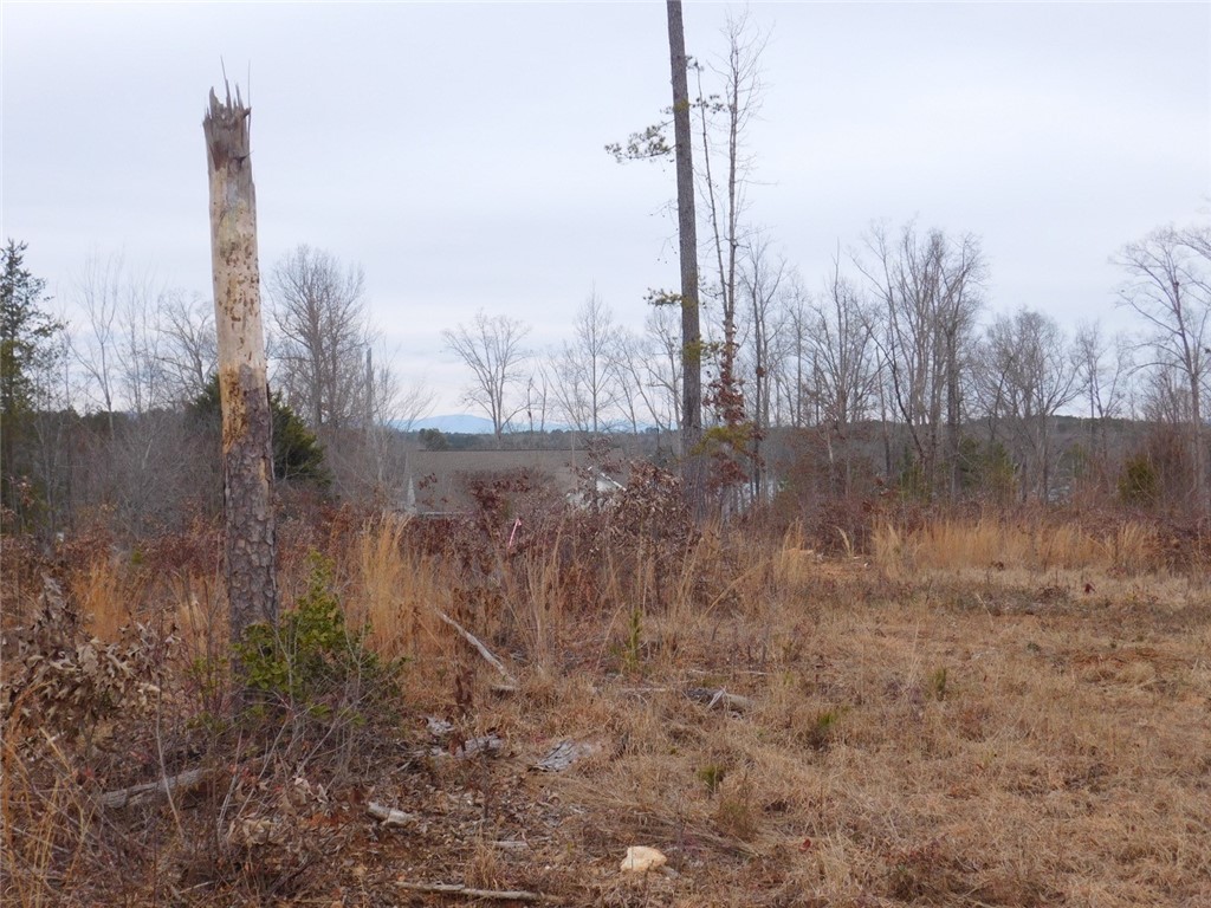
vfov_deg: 36.0
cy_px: 454
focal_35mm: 40
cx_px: 606
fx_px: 1399
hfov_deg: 46.8
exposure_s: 1/640
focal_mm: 7.1
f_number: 3.6
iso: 125
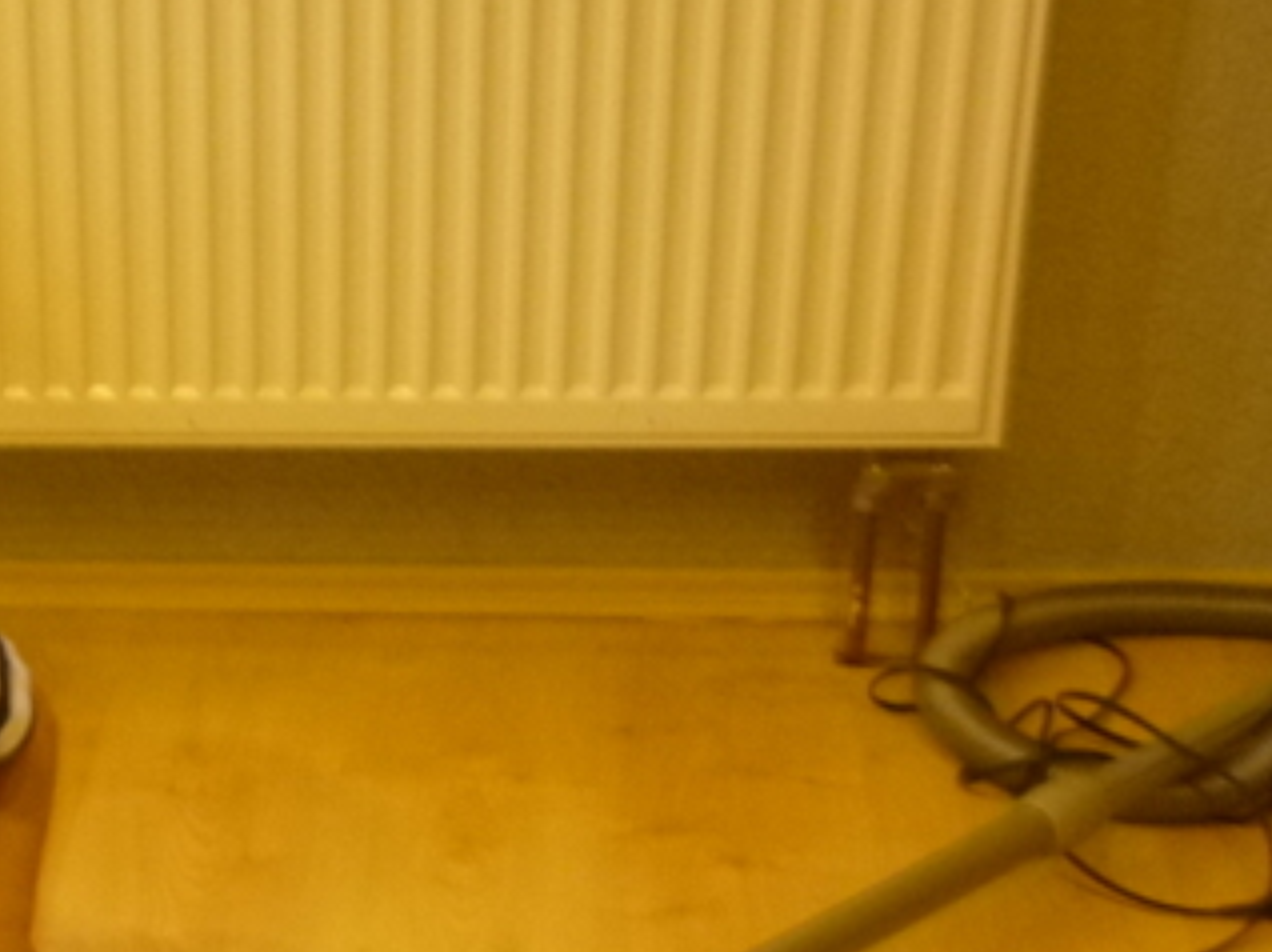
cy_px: 972
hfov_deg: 22.9
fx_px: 2864
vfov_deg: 18.3
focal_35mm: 78
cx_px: -264
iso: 400
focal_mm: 5.6
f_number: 3.4
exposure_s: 1/4
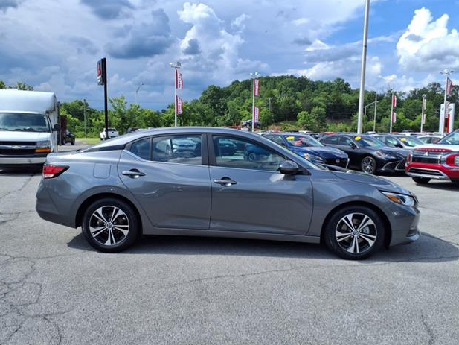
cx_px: 225
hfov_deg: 63.4
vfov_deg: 49.8
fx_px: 371
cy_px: 174
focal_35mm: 28
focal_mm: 3.58
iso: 40
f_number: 1.9
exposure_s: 1/1250
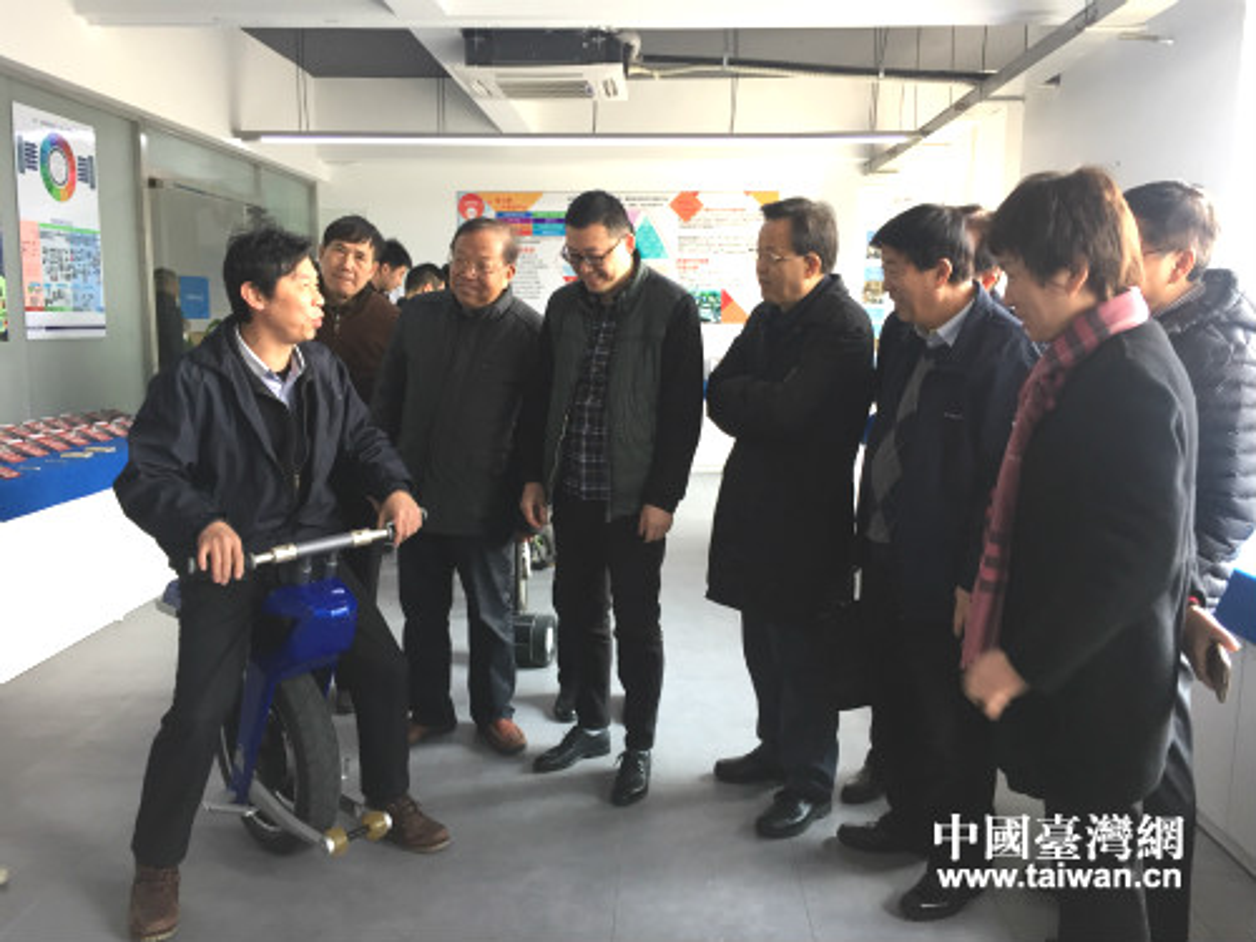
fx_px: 1052
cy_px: 471
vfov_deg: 48.2
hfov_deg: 61.7
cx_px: 628
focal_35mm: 29
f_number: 2.2
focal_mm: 4.15
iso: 32
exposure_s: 1/33
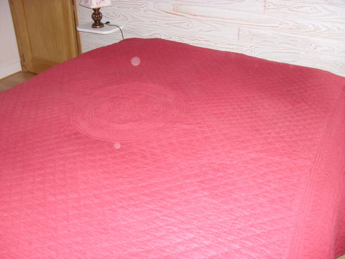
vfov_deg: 40.7
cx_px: 172
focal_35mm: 35
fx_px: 349
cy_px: 130
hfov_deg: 52.6
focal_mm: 6.3
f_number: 3.2
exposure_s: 1/45
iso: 320
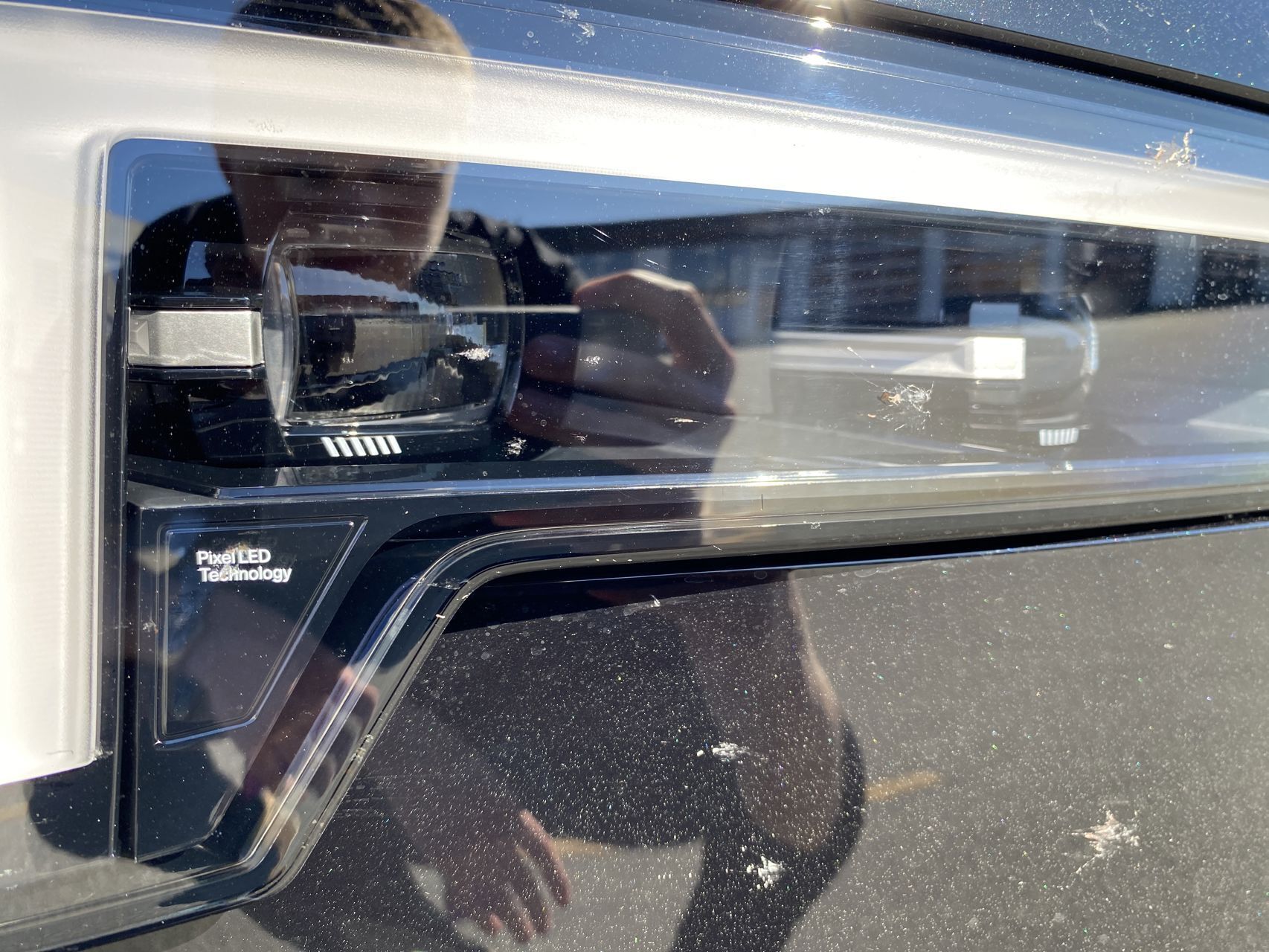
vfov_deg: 53.1
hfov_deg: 67.3
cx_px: 634
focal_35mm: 26
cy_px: 476
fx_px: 953
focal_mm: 4.25
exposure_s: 1/384
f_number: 1.8
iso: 32
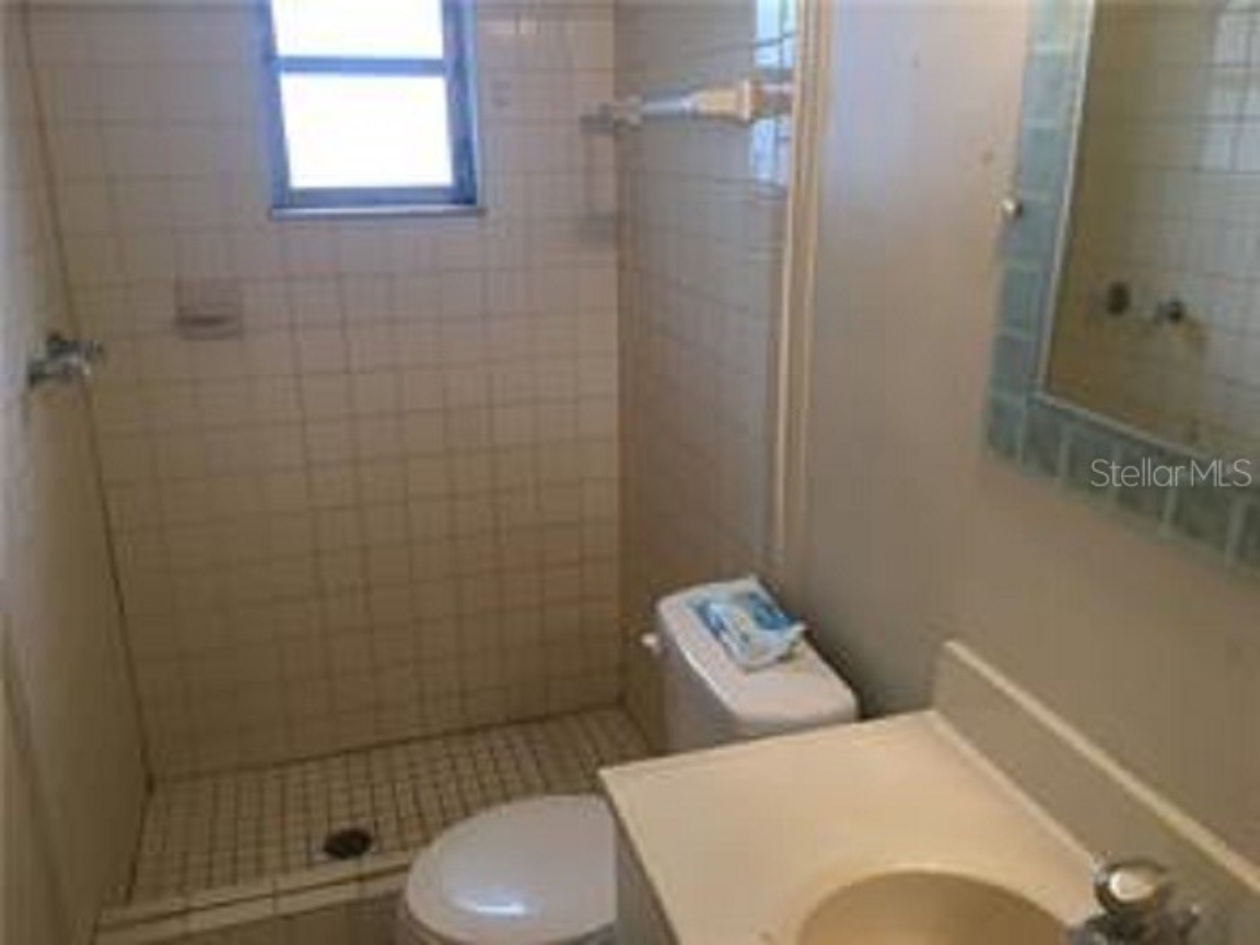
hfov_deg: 61.7
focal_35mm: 29
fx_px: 1056
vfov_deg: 48.2
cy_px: 472
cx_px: 630
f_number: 2.2
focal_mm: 4.15
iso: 64
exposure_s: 1/30
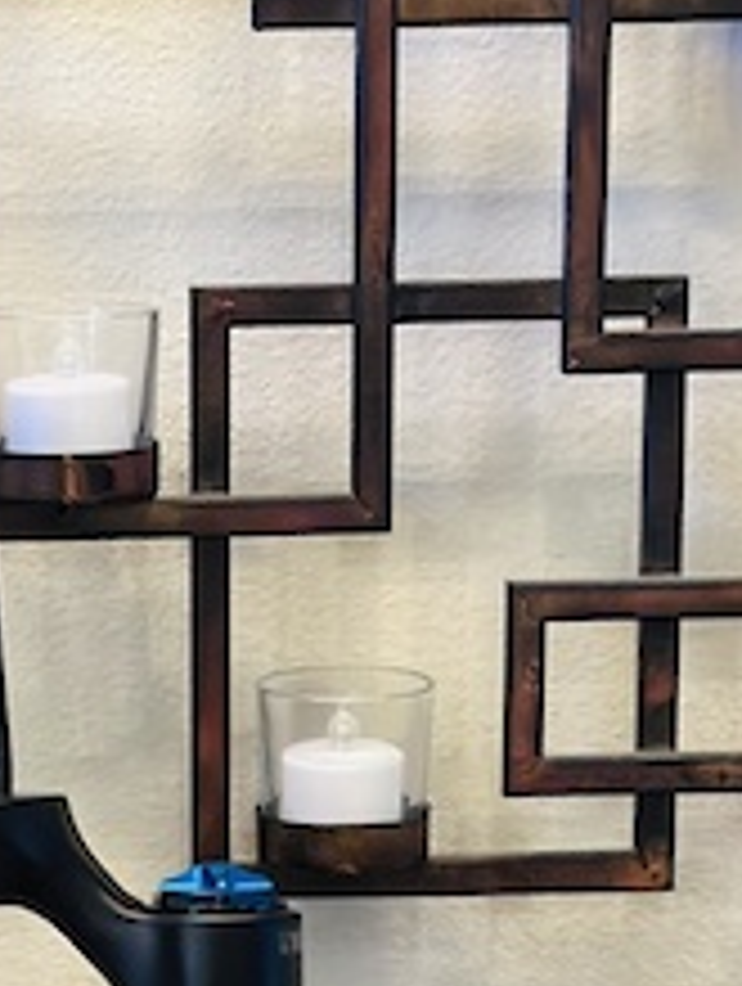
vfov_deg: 10.8
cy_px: 1603
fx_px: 4987
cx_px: 13
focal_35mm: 175
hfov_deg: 8.5
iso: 320
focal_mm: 6.86
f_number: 1.78
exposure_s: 1/40
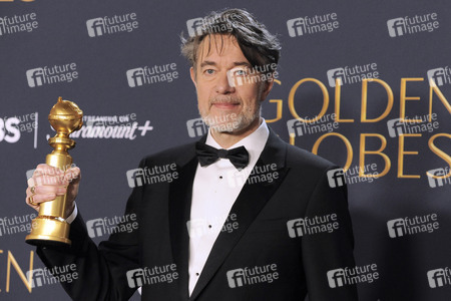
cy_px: 150
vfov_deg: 8.9
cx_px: 226
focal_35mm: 155
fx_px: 1942
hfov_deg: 13.2
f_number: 5
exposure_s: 1/125
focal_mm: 155
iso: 2500
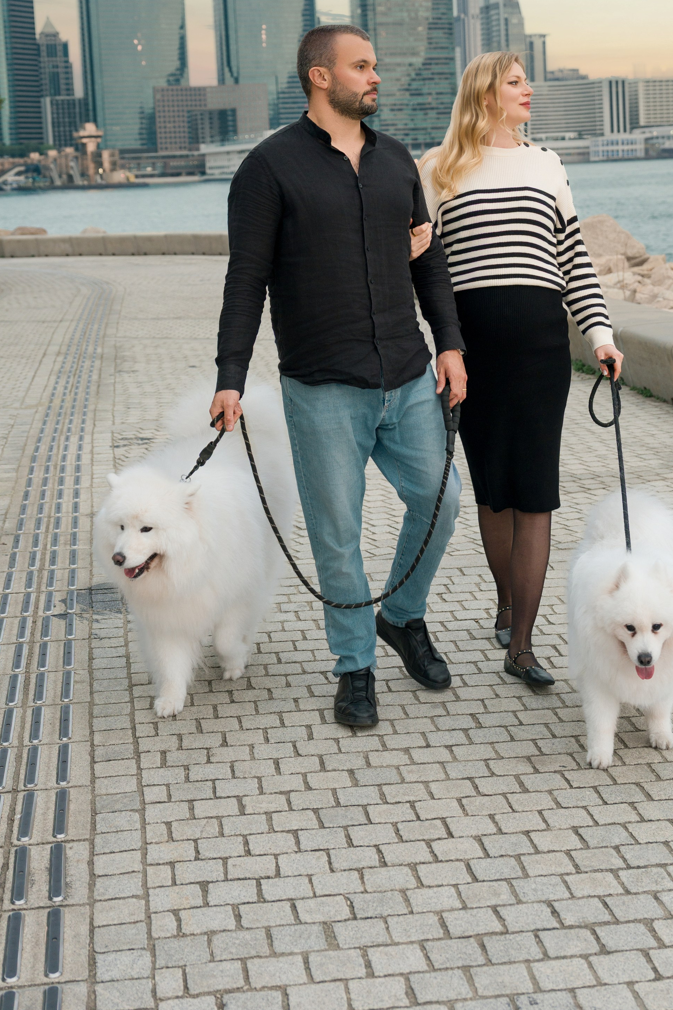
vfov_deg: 36.3
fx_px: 1514
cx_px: 425
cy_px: 304
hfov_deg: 25.0
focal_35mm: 54
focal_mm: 38
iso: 400
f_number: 3.5
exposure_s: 1/250
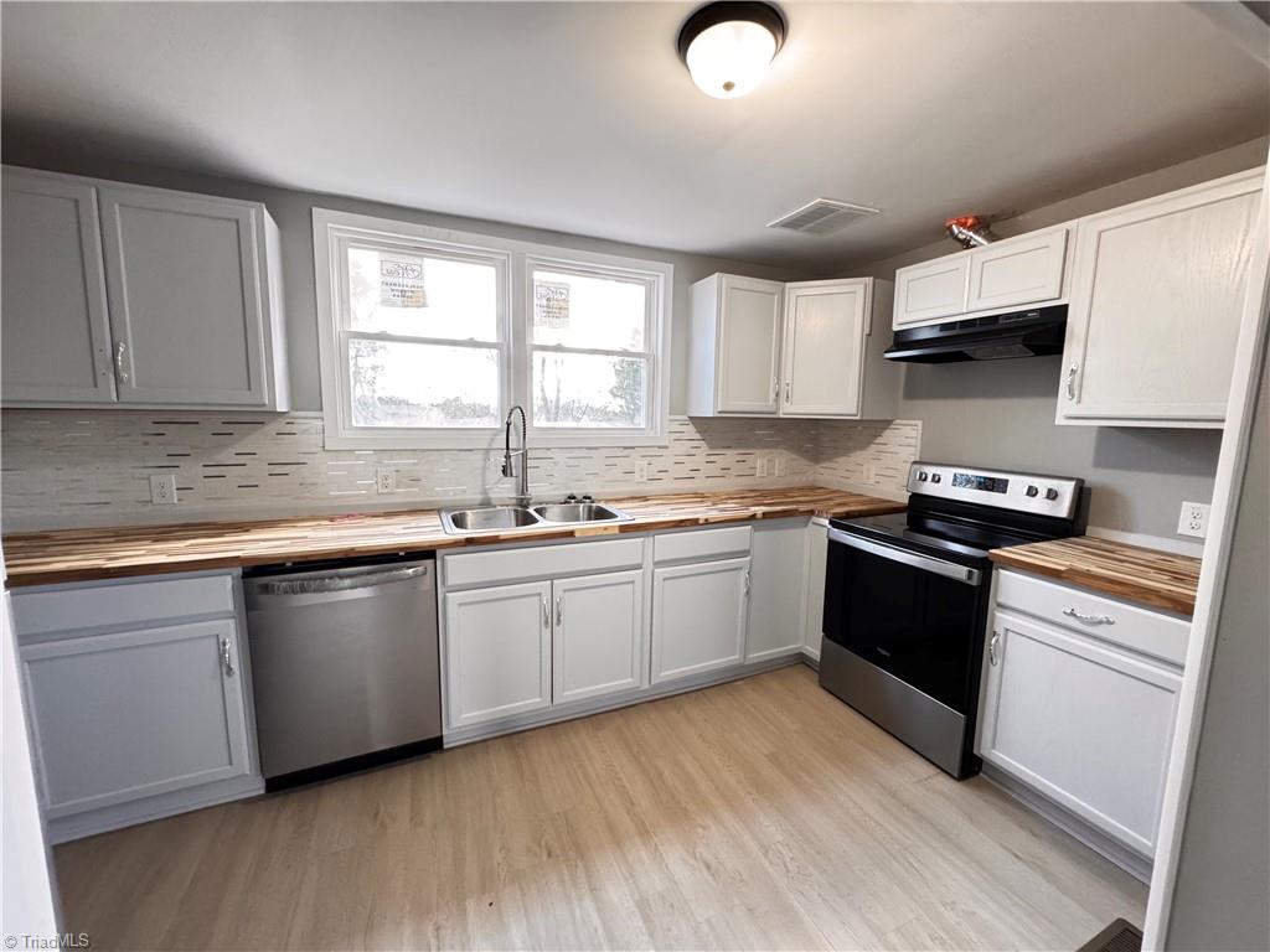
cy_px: 476
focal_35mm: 14
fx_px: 514
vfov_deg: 85.7
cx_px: 635
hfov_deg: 102.1
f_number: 2.2
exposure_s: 1/60
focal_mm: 2.22
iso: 640
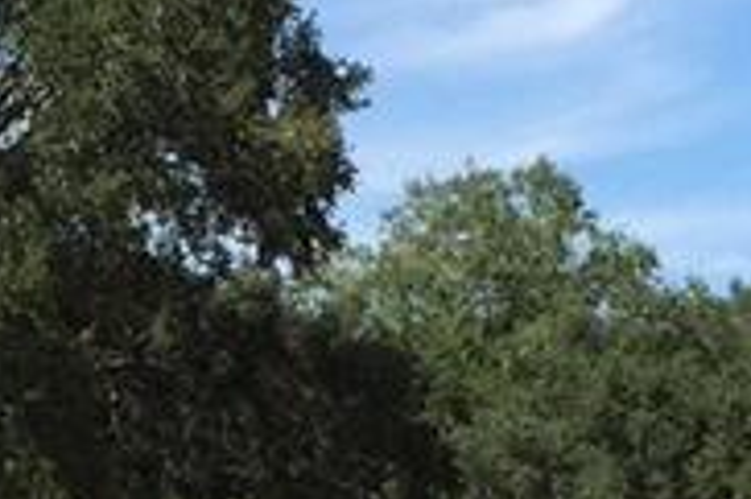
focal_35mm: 212
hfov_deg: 9.5
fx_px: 4418
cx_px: -235
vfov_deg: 6.4
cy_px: 680
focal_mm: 4.15
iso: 32
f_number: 2.2
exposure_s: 1/2475
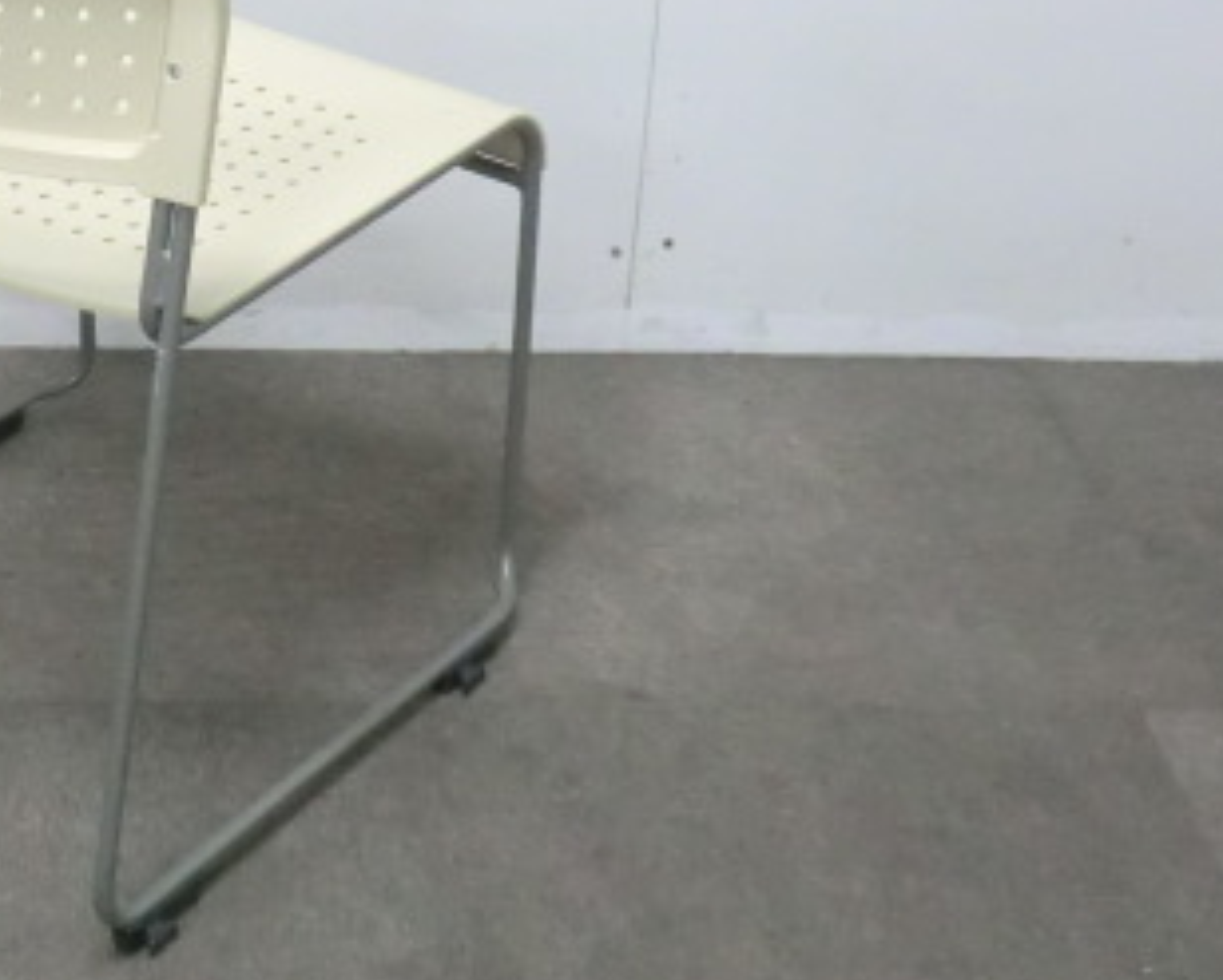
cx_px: 71
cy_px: 56
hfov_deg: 23.9
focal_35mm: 77
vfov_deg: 19.5
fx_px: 2790
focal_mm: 6.9
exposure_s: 1/50
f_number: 3.9
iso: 800
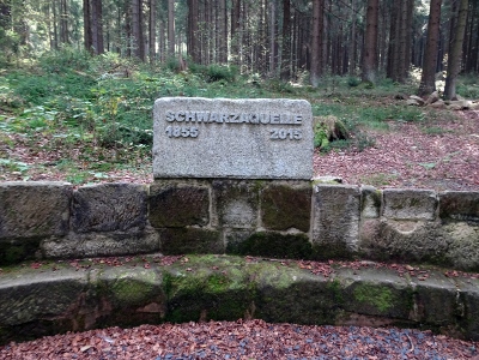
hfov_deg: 69.4
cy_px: 180
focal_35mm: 25
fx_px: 346
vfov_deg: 54.9
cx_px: 240
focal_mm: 4.2
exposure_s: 1/30
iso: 200
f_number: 3.5
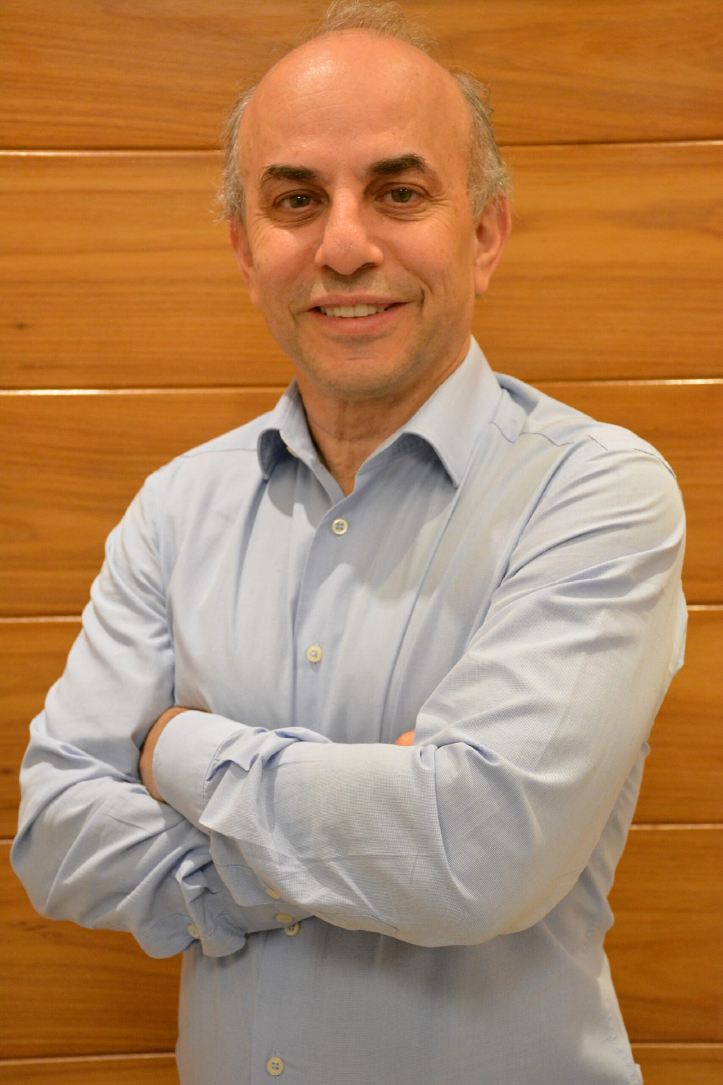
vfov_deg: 33.4
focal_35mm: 60
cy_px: 542
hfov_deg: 22.6
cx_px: 362
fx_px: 1807
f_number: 4.5
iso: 3200
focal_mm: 40
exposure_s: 1/125
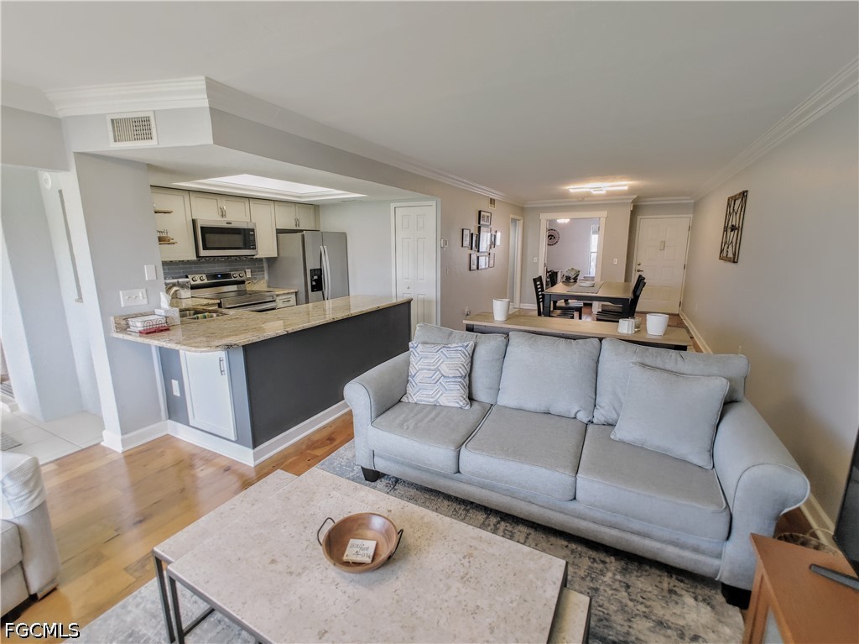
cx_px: 430
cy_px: 322
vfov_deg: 81.7
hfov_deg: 98.2
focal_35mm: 15
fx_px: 372
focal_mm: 1.78
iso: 100
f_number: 1.9
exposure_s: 1/30
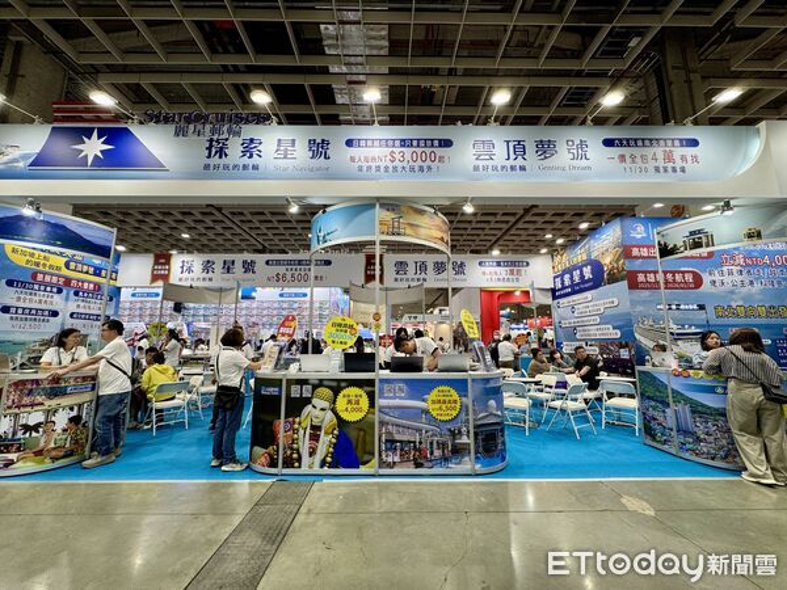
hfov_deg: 102.1
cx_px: 394
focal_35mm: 14
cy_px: 295
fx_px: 318
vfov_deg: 85.7
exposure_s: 1/120
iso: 100
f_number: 2.2
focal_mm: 2.22
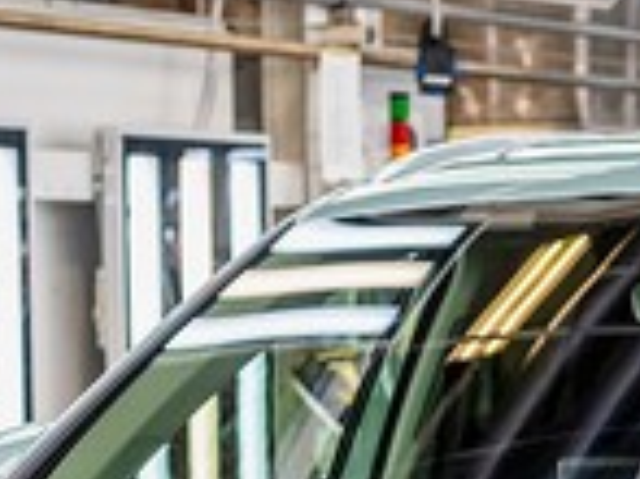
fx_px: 5320
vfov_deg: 5.1
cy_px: 684
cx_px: 636
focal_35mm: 288
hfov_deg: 6.9
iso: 400
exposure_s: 1/160
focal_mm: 55
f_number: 4
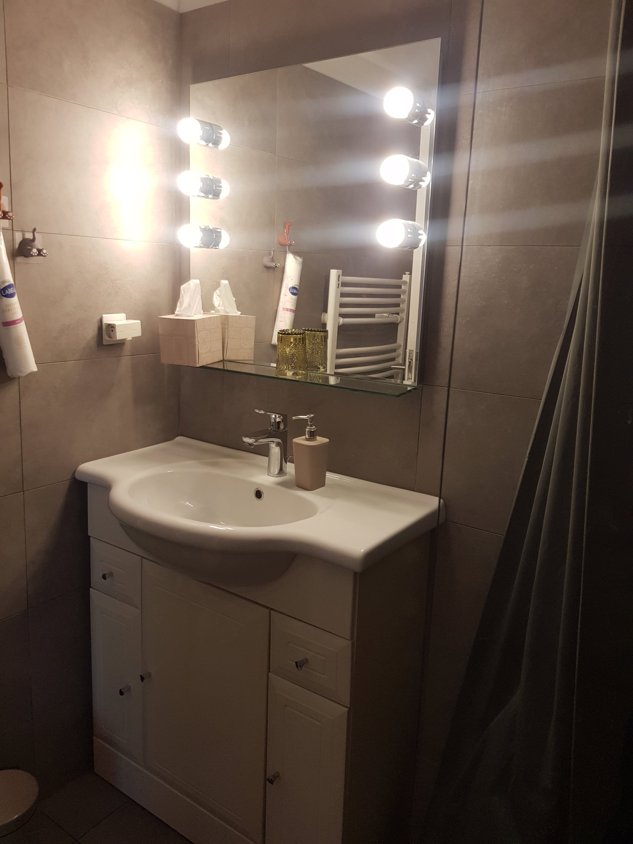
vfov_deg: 67.3
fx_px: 634
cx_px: 316
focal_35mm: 26
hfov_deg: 53.1
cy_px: 422
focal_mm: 4.2
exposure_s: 1/100
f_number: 1.7
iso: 80
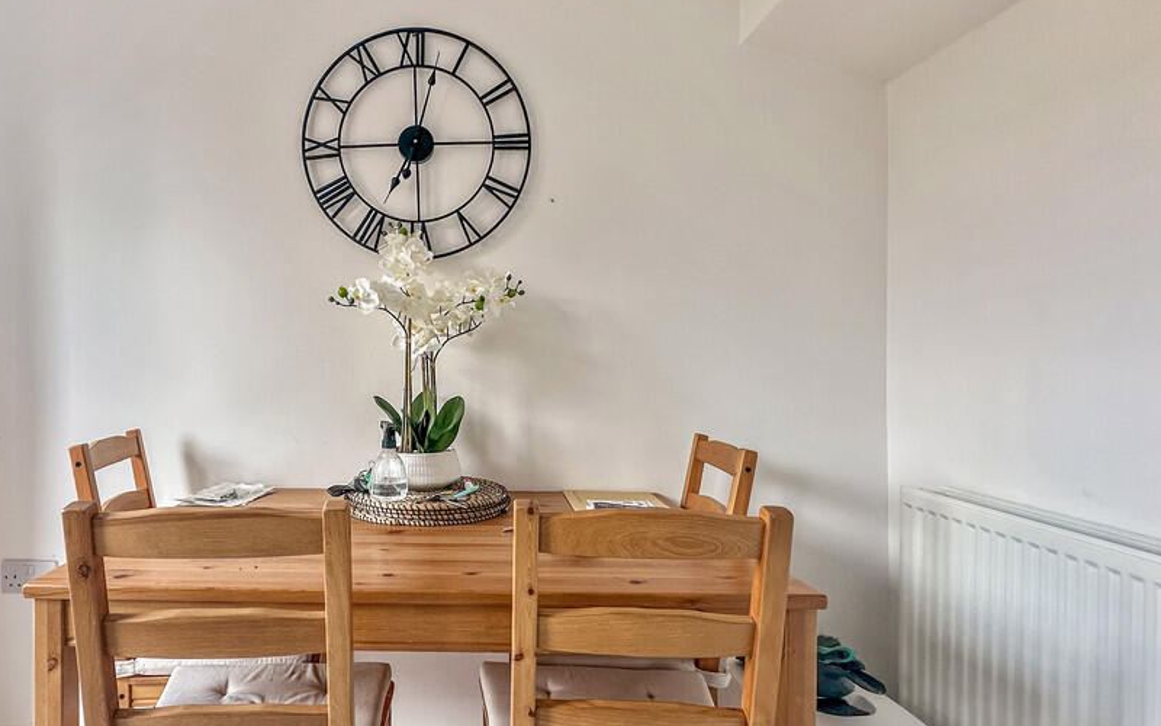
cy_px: 450
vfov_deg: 61.4
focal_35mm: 19
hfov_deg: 86.0
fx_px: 601
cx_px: 424
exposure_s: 1/100
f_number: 2.2
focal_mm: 2.22
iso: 125
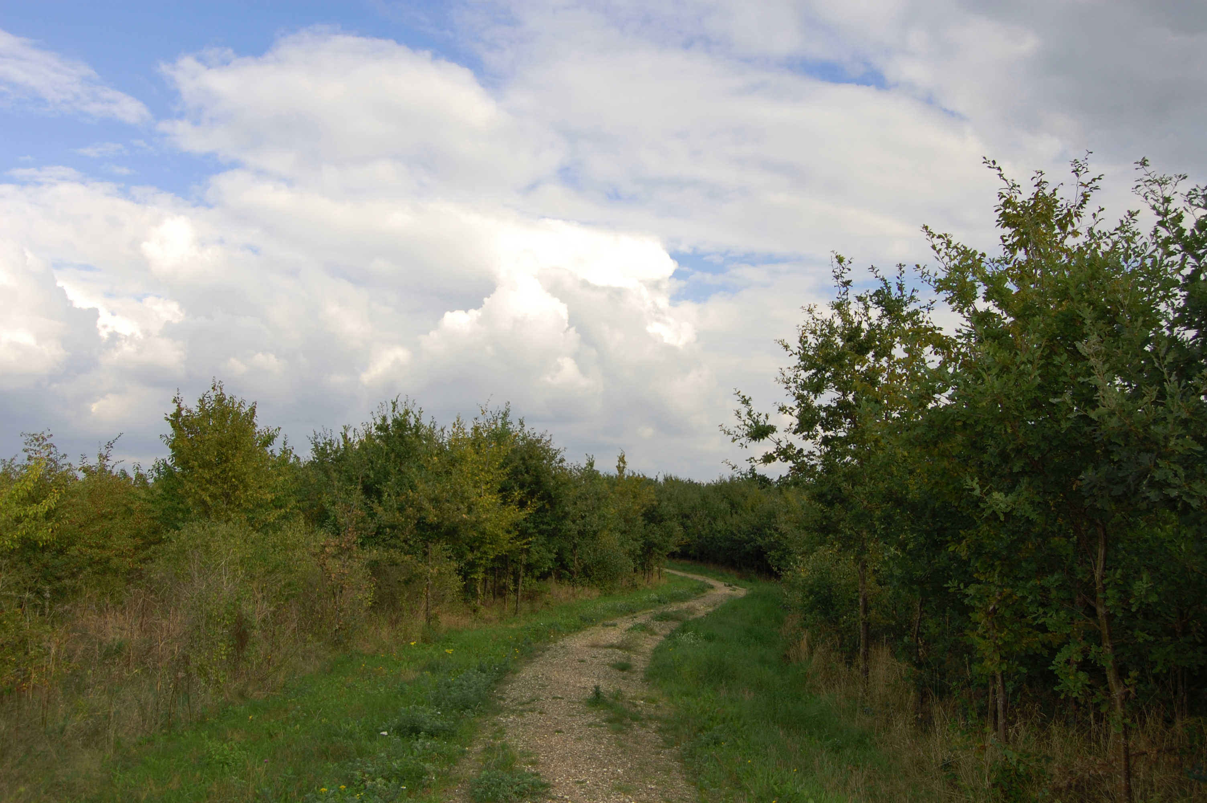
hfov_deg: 62.0
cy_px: 402
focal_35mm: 30
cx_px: 604
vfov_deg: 43.5
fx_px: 1005
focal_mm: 20
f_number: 7.1
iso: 200
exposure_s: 1/500
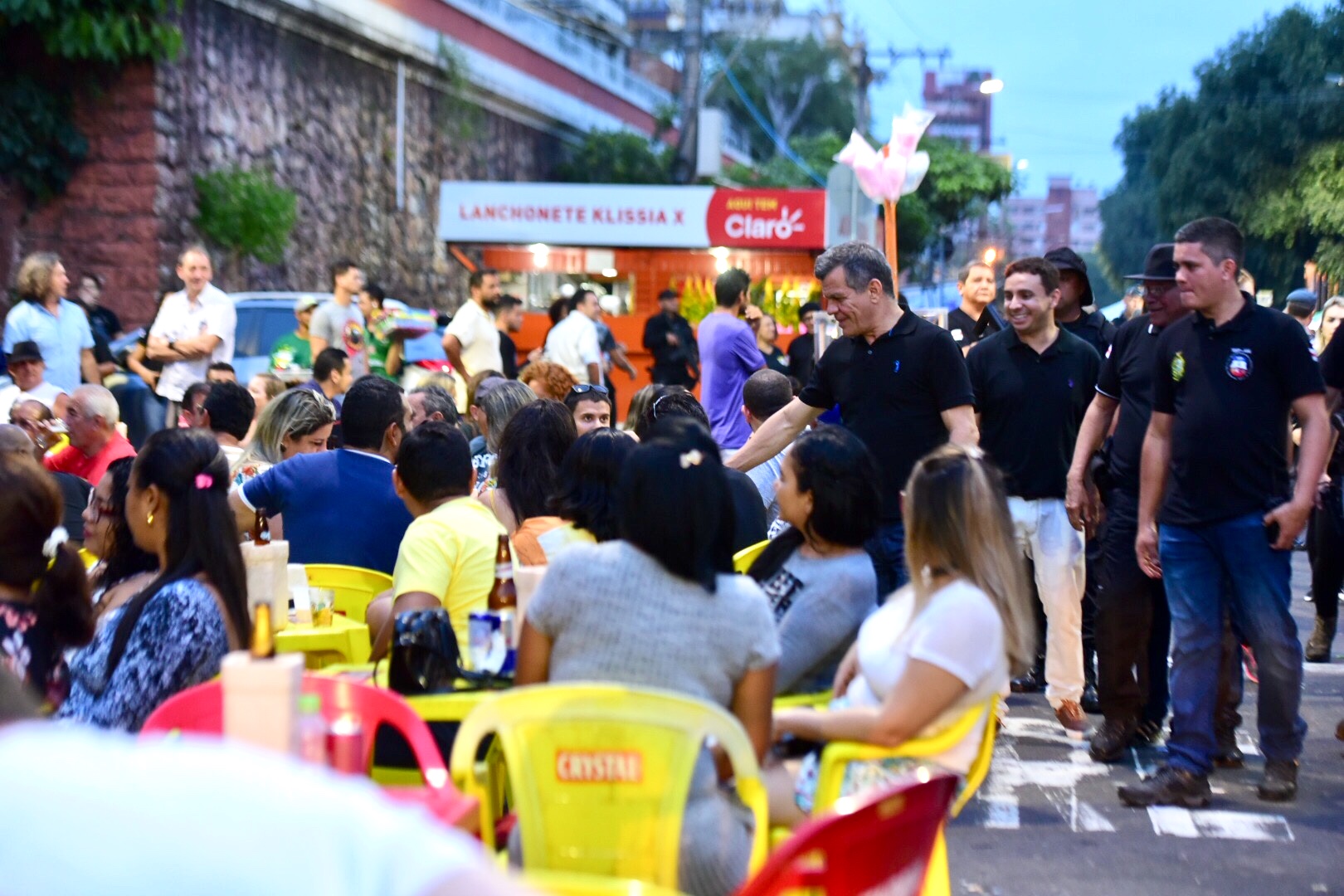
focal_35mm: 82
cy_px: 448
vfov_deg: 16.7
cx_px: 672
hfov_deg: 24.8
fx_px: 3061
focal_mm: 82
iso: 2000
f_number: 3.2
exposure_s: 1/100
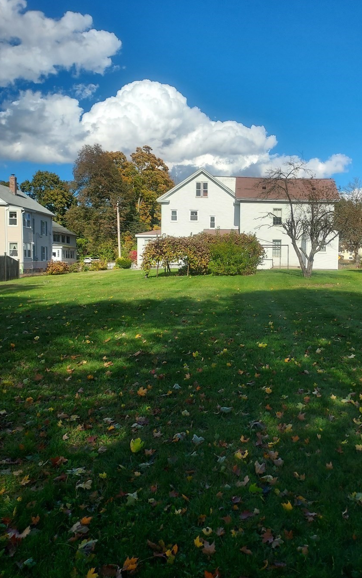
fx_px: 458
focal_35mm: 29
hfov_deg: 42.5
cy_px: 281
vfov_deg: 64.6
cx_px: 245
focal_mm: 4.6
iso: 40
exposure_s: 1/1275
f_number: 1.8
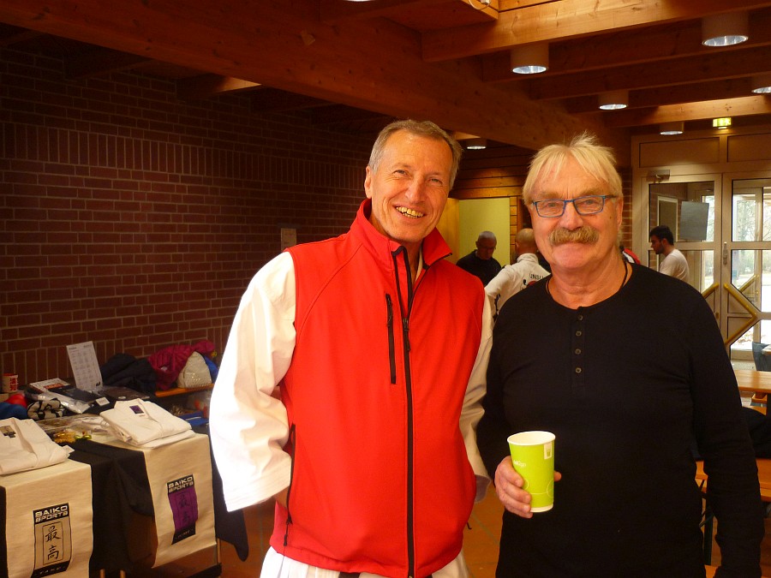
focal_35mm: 33
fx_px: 735
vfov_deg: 42.9
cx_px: 386
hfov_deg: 55.4
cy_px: 289
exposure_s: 1/30
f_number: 2.8
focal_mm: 5.5
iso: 160
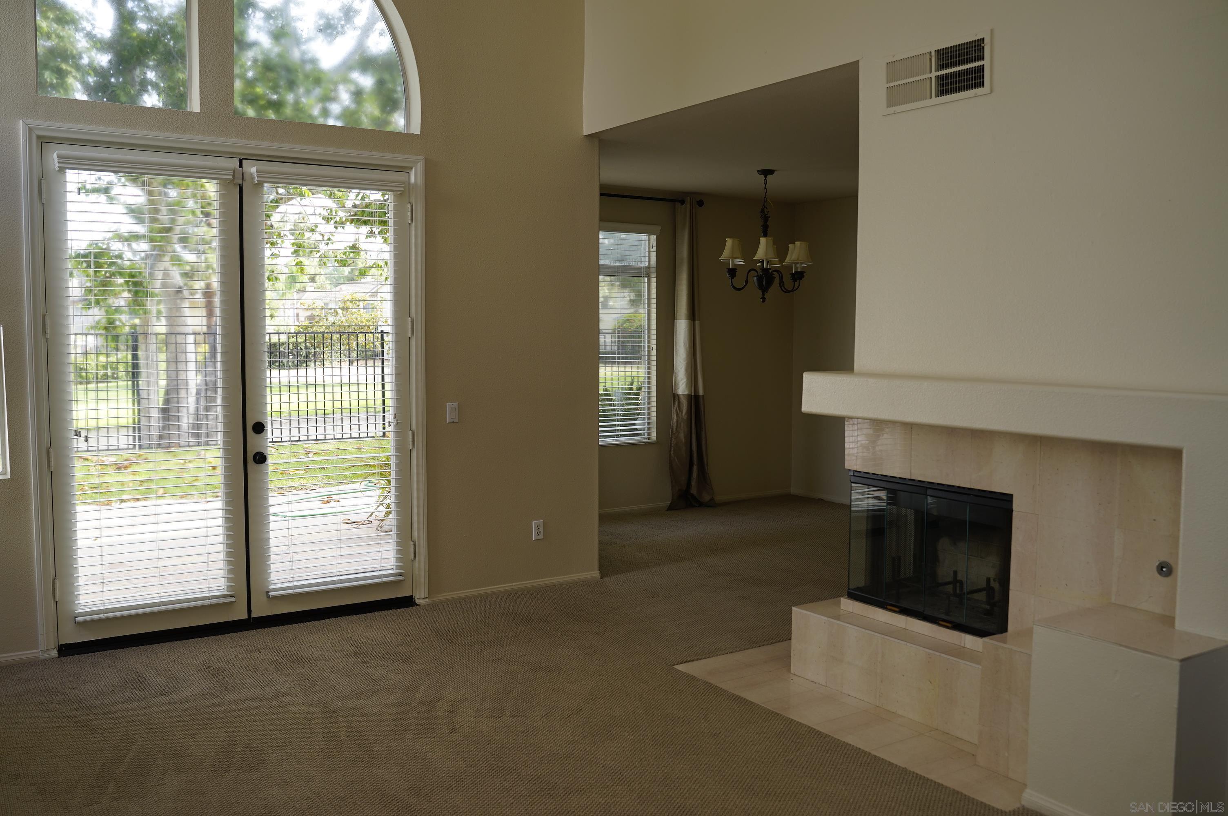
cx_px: 614
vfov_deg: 42.3
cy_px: 408
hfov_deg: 60.3
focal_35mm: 31
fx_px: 1056
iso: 100
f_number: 4
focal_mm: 31
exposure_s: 1/60
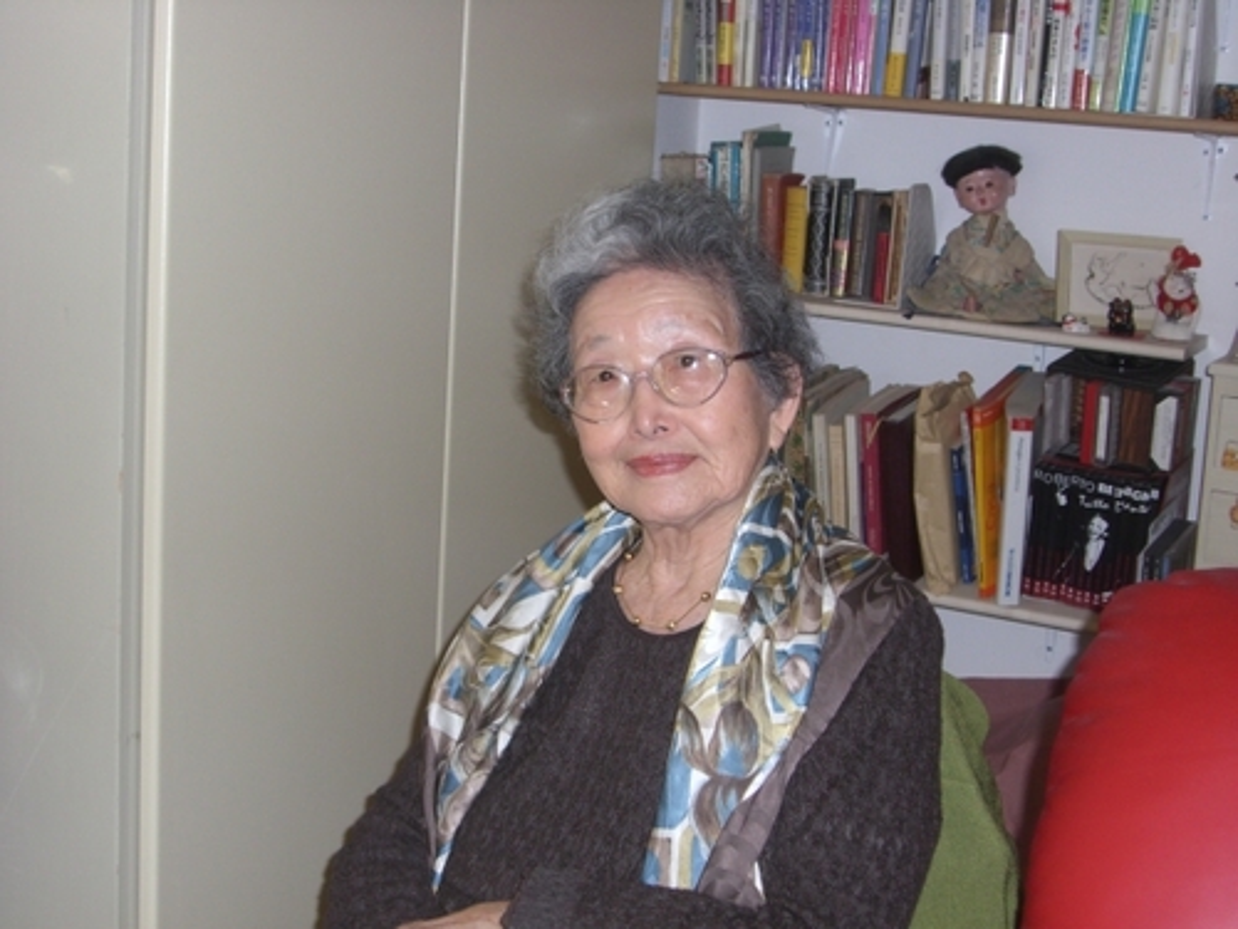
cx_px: 619
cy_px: 464
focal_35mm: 55
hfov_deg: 34.9
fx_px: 1967
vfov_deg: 26.6
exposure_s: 1/60
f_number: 3.3
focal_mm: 9
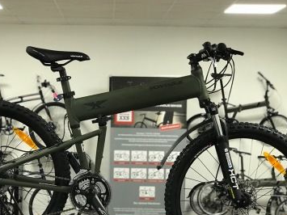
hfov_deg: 25.3
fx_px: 638
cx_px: 122
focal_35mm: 77
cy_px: 137
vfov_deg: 19.1
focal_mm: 6.6
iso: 160
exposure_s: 1/50
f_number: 2.8
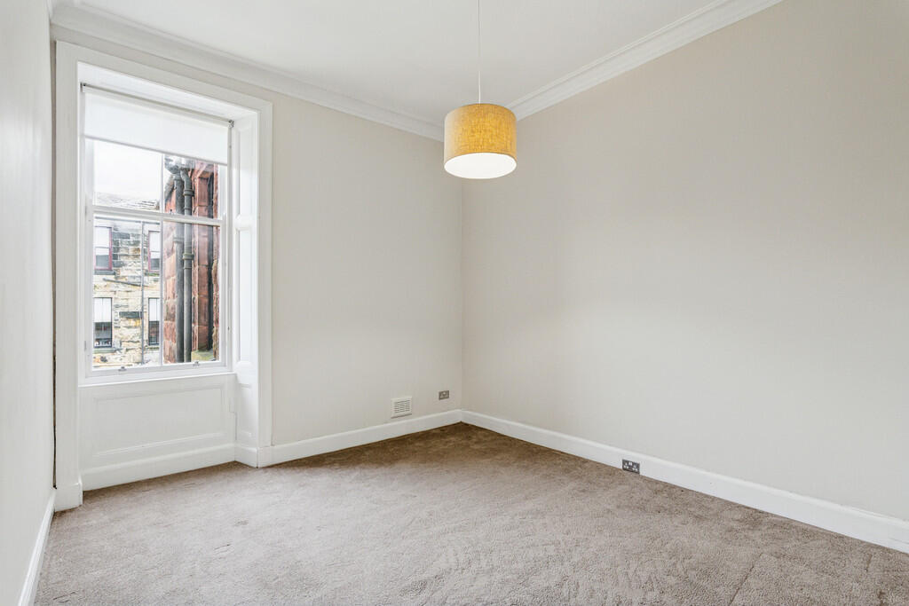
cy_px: 303
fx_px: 404
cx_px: 454
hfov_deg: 96.7
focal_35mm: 16
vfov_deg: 73.8
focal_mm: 16
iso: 2000
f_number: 8
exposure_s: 1/100
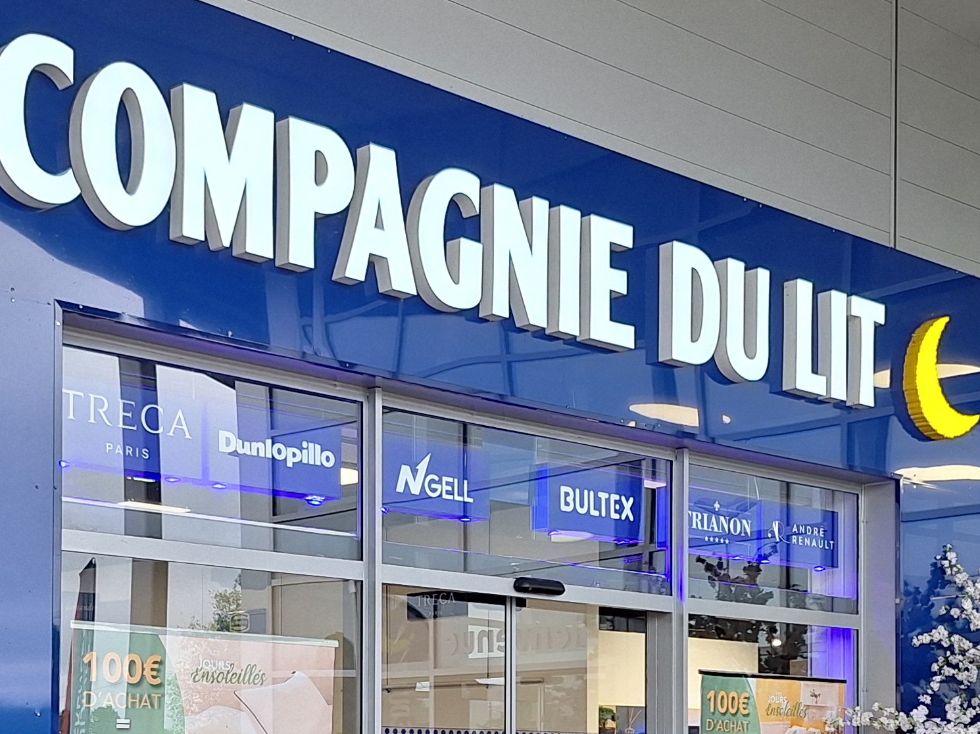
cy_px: 712
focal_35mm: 63
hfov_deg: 30.7
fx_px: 1783
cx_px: 507
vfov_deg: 22.5
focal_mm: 5.54
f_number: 1.8
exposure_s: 1/114
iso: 40
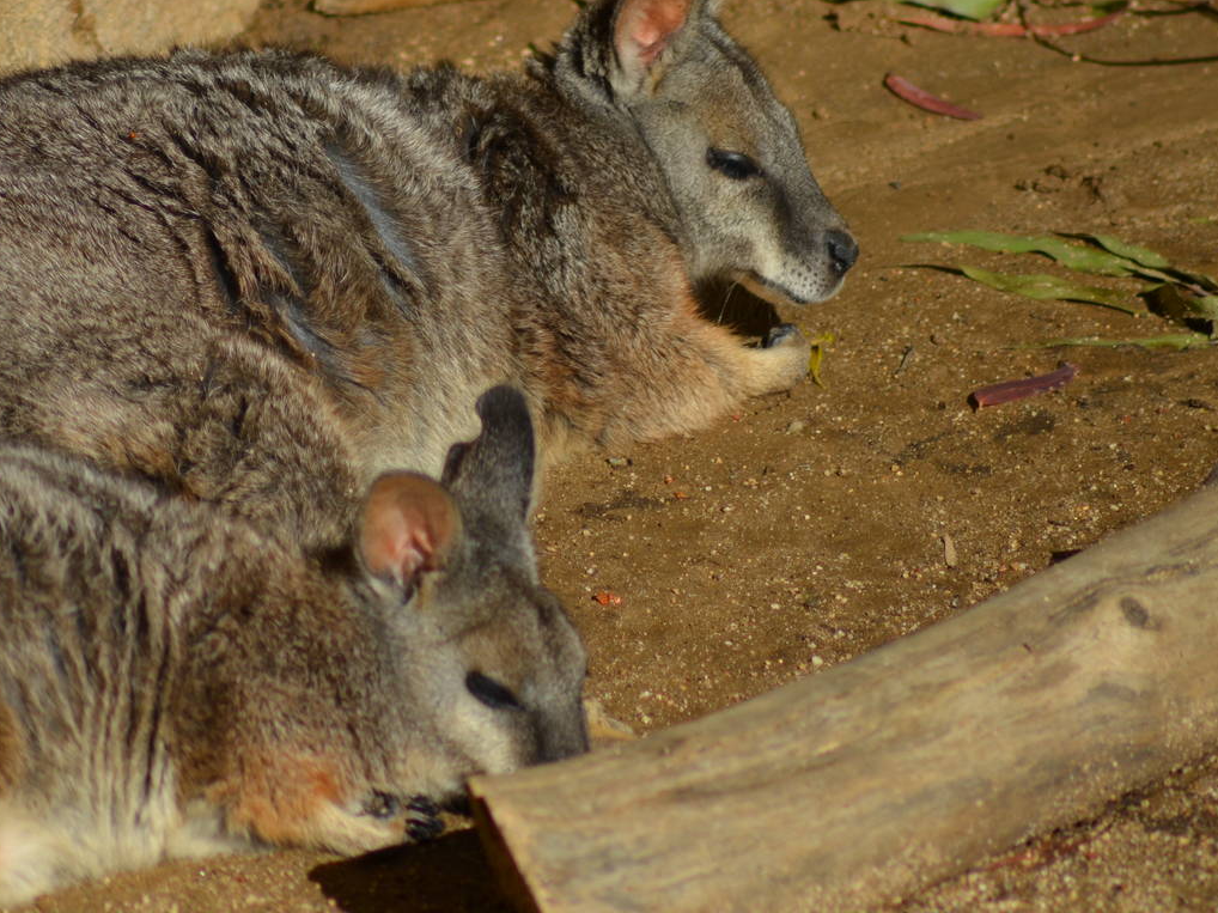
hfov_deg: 2.9
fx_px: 23886
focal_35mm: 679
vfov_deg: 2.2
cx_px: 422
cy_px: 485
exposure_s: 1/2000
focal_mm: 300
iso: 320
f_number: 5.6
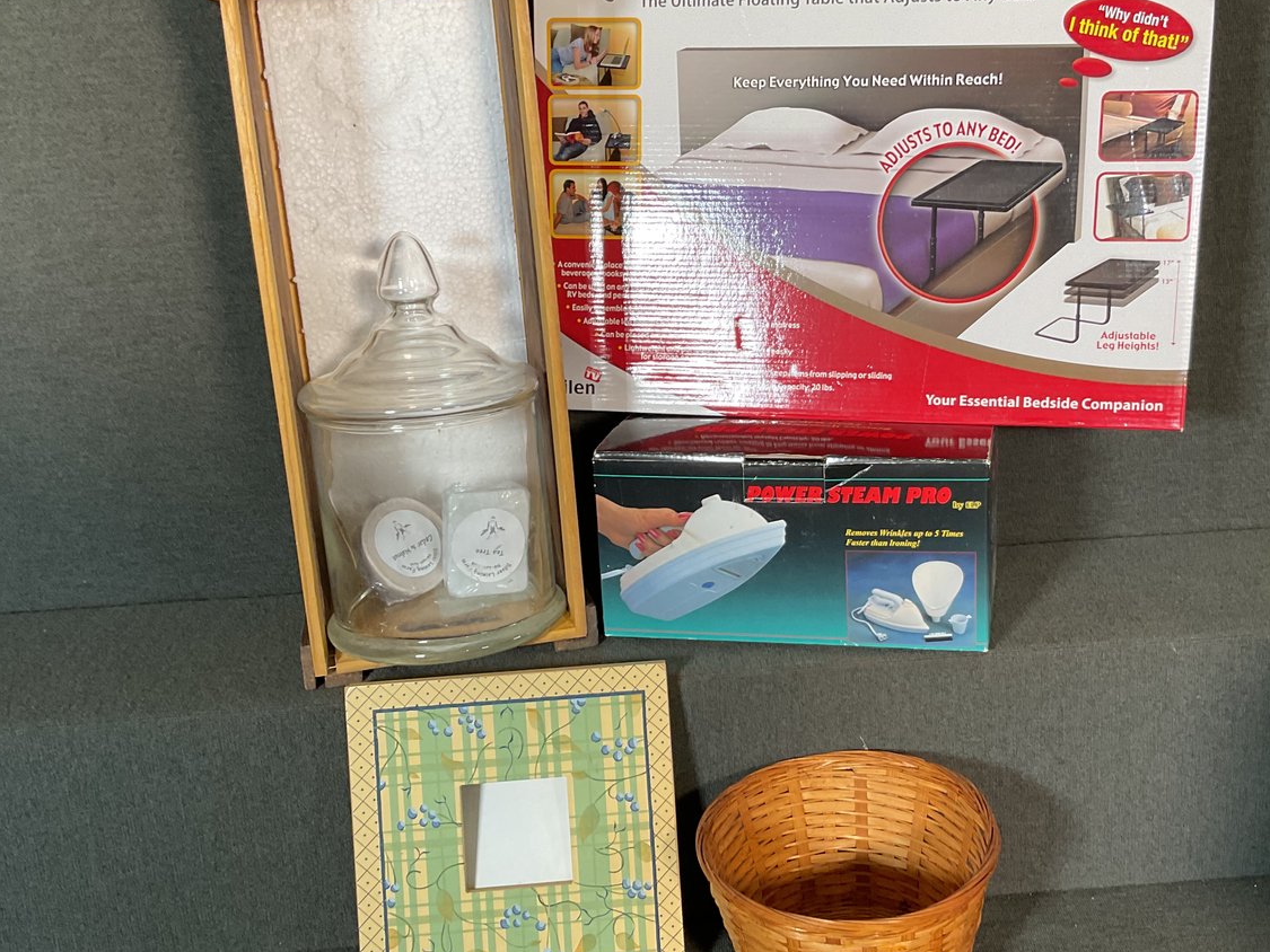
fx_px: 1431
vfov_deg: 36.8
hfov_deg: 47.7
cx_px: 717
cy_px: 501
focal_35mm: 39
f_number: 1.8
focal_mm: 3
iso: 50
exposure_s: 1/50
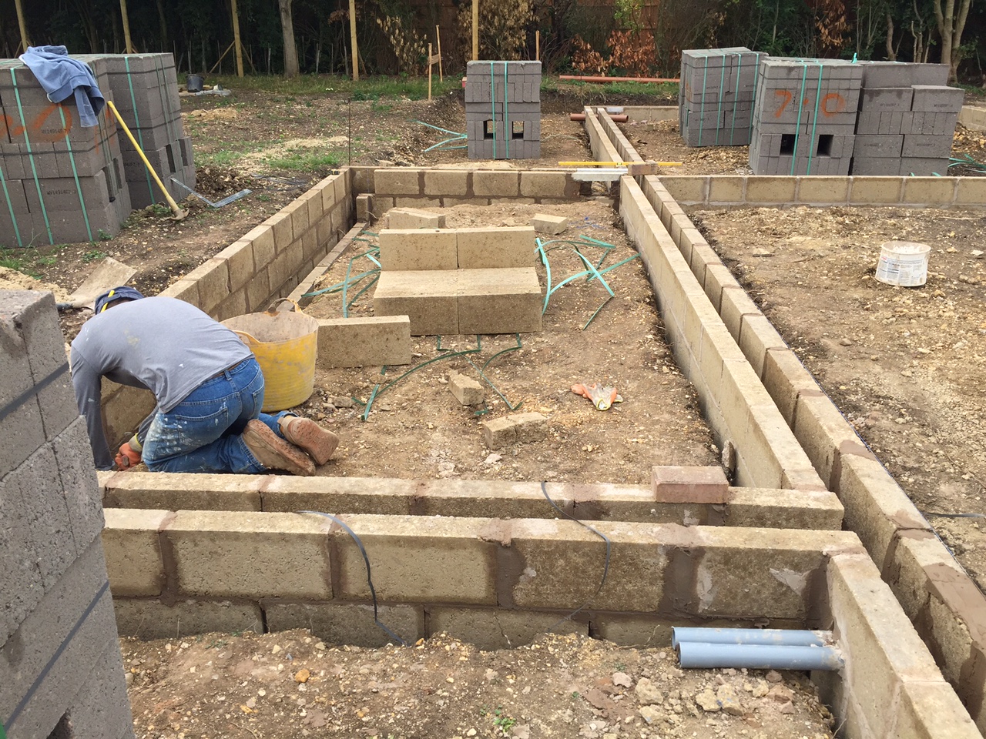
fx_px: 826
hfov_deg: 61.7
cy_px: 370
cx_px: 493
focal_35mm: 29
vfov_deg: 48.2
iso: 32
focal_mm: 4.15
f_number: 2.2
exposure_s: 1/775
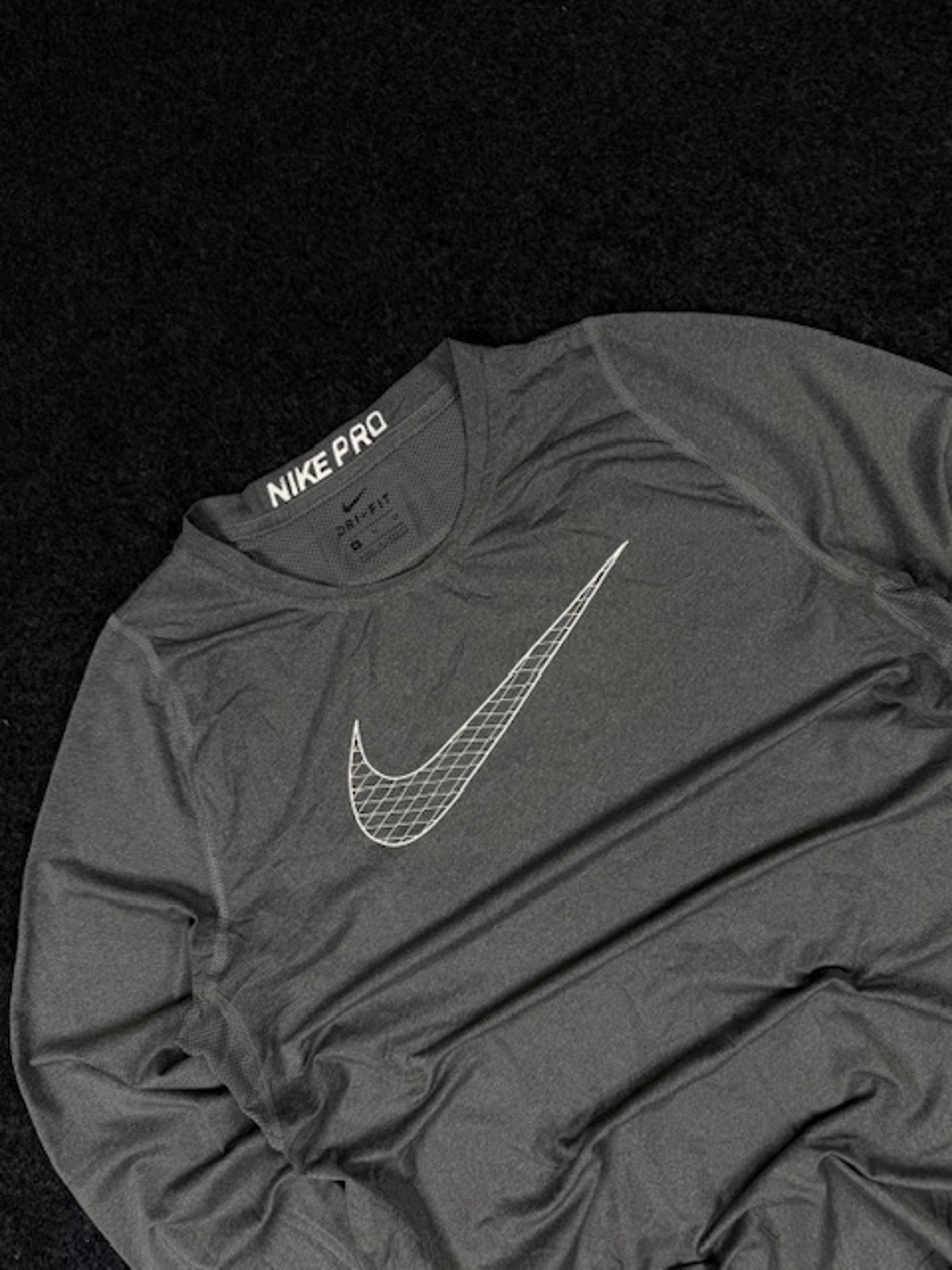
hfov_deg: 56.8
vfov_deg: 71.6
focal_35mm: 24
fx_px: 880
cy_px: 635
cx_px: 476
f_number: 1.78
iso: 50
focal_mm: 6.76
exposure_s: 1/121
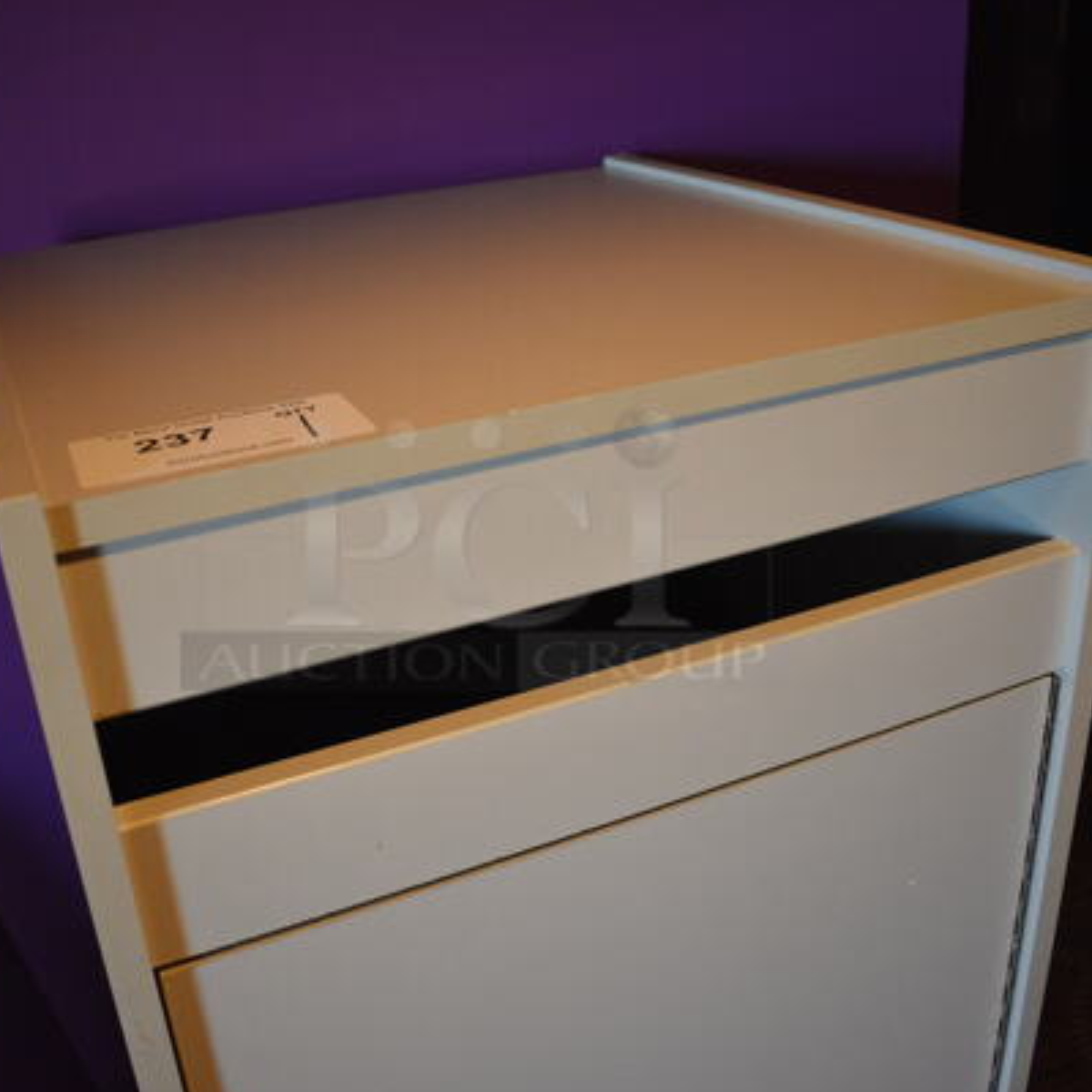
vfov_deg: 47.2
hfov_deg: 47.1
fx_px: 1249
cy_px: 546
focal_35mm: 35
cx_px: 486
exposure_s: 1/125
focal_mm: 18
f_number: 3.5
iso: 1600
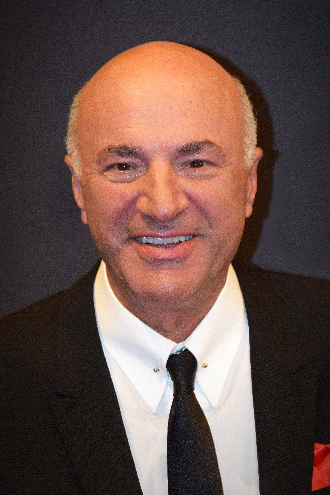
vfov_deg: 20.6
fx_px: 1361
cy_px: 248
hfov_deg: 13.8
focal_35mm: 99
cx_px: 165
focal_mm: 66
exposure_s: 1/60
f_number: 4.2
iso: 1000
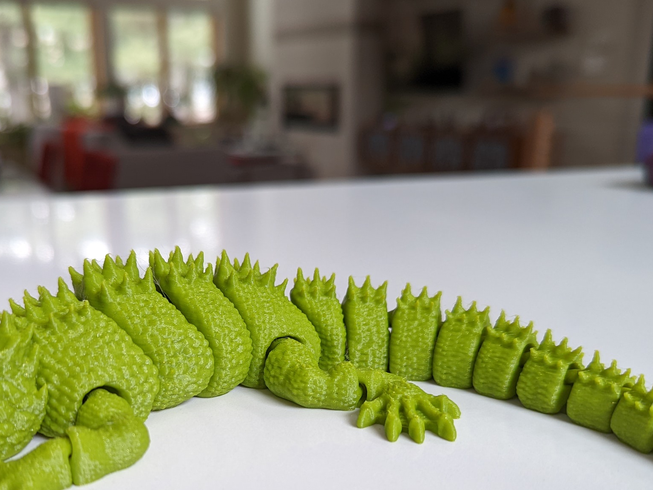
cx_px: 267
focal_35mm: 40
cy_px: 373
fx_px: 755
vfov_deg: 35.1
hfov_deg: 46.6
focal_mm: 6.81
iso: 166
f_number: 1.85
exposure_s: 1/50.6
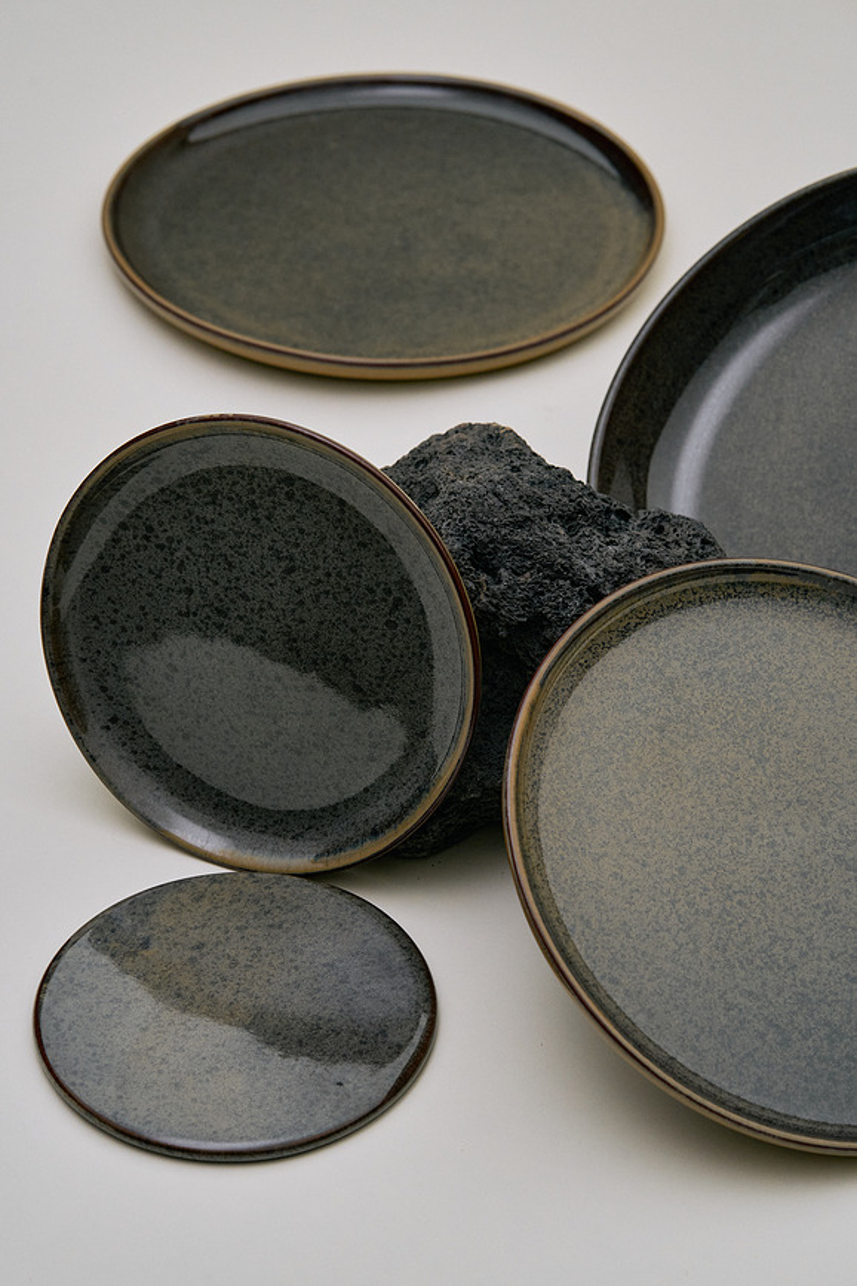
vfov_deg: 23.9
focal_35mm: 85
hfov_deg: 16.1
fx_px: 3035
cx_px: 428
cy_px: 643
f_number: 10
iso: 1000
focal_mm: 85
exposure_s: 1/250
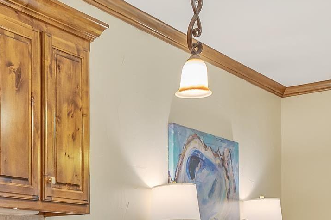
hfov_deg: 27.1
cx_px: -7
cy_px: 258
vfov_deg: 18.5
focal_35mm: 70
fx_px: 644
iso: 800
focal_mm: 20
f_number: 8
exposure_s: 1/5
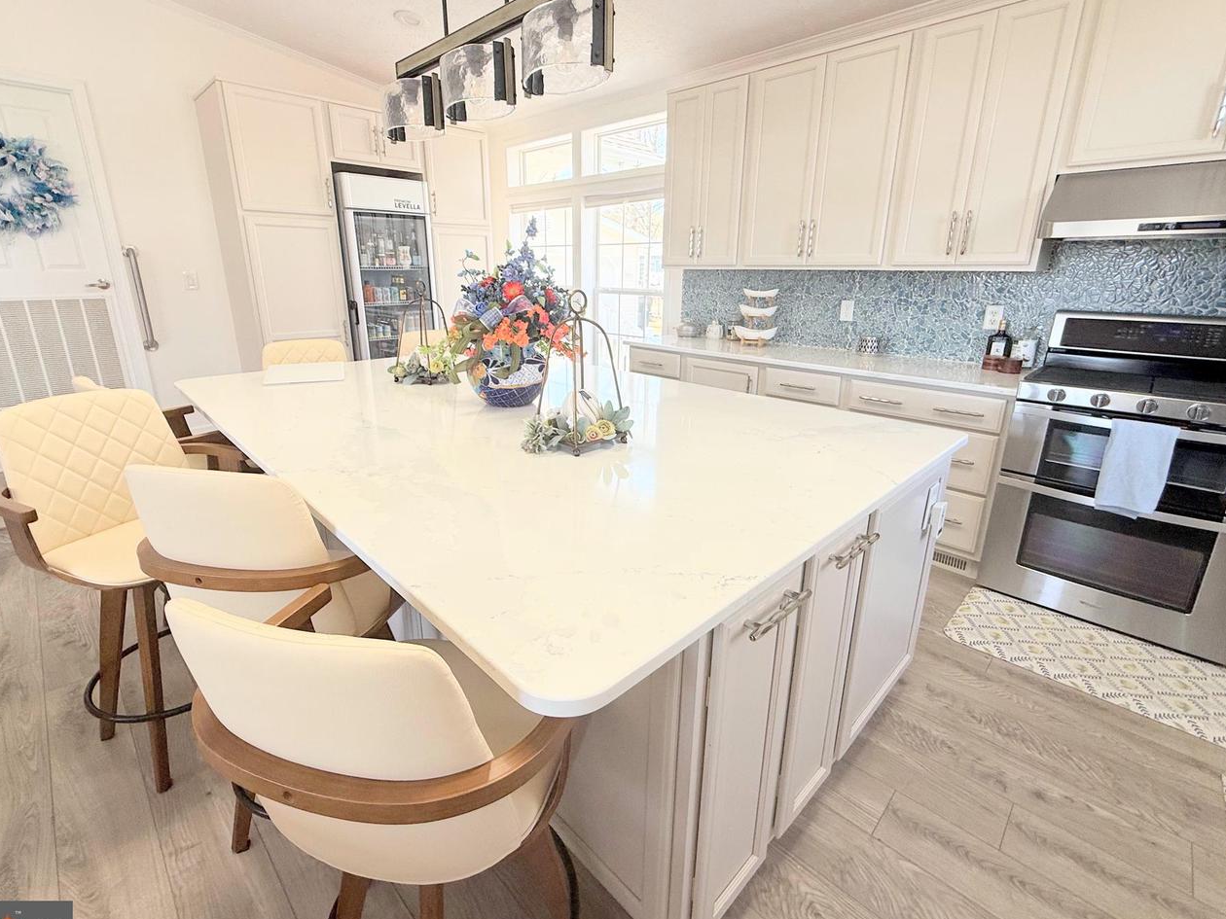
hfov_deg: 94.5
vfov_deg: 78.0
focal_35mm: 16
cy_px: 432
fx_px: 567
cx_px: 602
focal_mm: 2.22
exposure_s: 1/124
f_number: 2.2
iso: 64
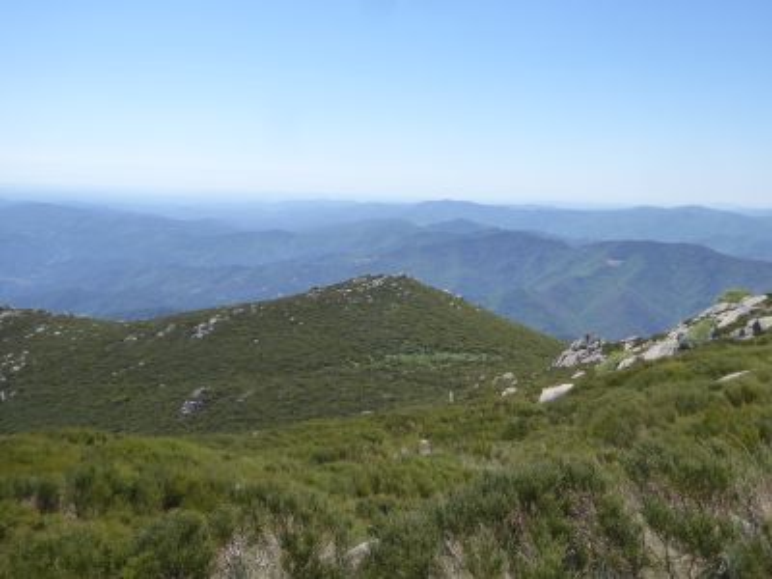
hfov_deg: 51.4
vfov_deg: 39.7
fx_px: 803
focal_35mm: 36
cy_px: 290
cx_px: 386
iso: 125
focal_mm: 6.3
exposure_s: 1/640
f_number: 3.7
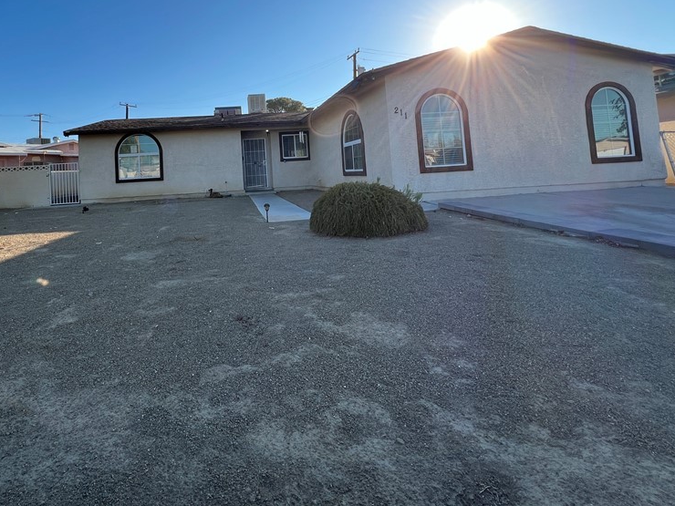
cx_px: 257
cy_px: 157
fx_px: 351
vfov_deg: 69.0
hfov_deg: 86.2
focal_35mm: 18
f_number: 1.8
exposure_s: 1/673
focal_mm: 1.57
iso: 32
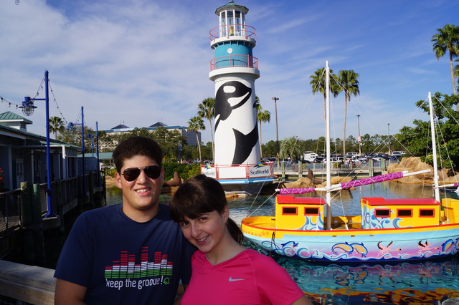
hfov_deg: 62.0
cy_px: 152
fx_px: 382
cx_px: 230
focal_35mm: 30
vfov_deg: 43.6
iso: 100
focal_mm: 20
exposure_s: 1/160
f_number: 16
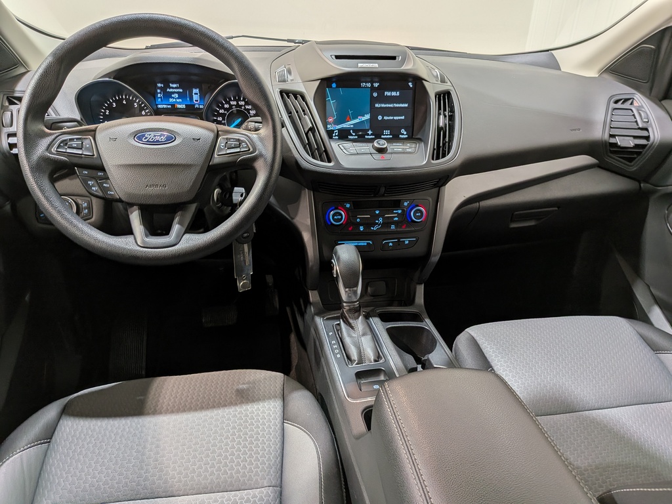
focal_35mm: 24
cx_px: 336
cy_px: 252
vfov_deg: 56.8
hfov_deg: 71.6
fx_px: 466
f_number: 1.7
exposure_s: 1/121
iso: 29
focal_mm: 4.53
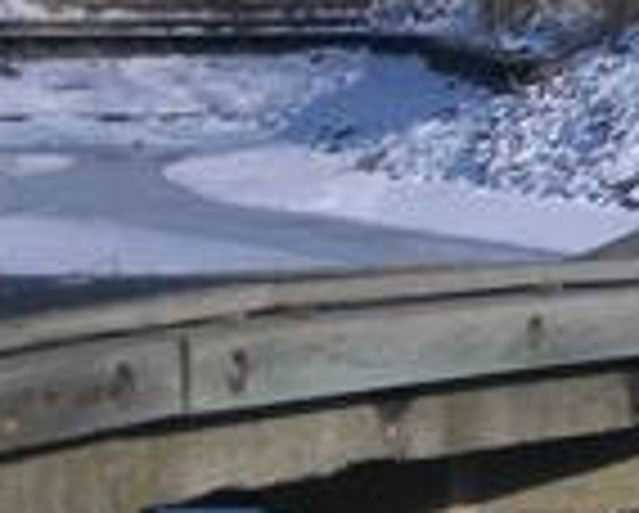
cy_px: 176
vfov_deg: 7.2
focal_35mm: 215
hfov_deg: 8.5
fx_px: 4072
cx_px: 1318
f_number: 5
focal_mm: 8.2
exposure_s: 1/400
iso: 50
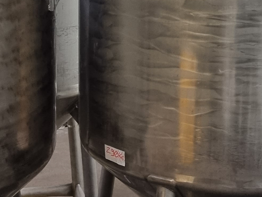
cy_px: 34
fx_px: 742
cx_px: 209
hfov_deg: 19.8
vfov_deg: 15.0
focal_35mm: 98
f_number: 1.8
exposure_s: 1/50
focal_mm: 6.7
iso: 640
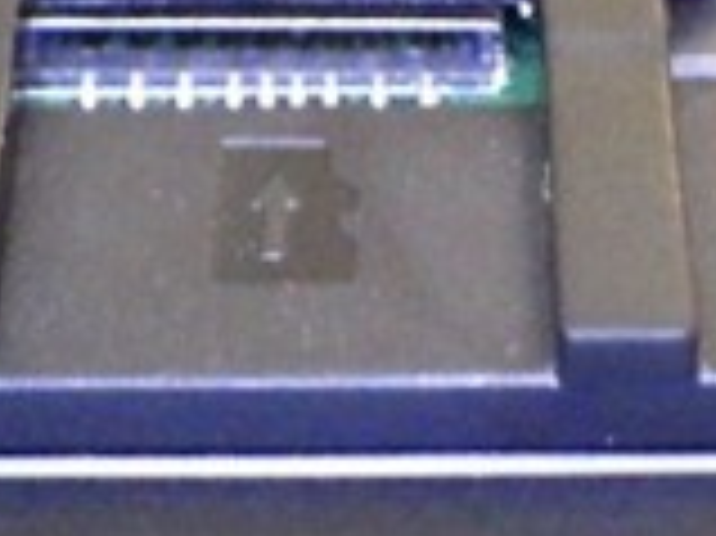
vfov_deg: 11.9
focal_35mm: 124
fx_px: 2563
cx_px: 421
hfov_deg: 15.9
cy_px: 288
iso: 1600
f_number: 2.3
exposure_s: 1/13
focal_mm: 5.5
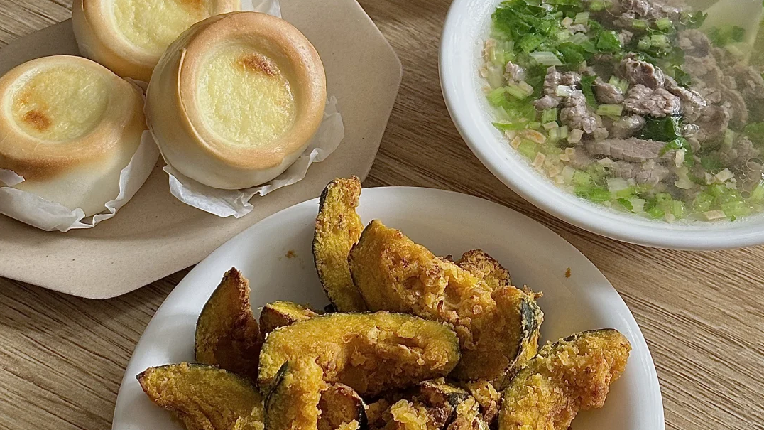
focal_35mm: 70
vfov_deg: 17.2
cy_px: 173
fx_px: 1418
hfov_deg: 30.2
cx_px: 381
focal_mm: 6.86
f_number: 1.78
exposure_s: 1/63
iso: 80
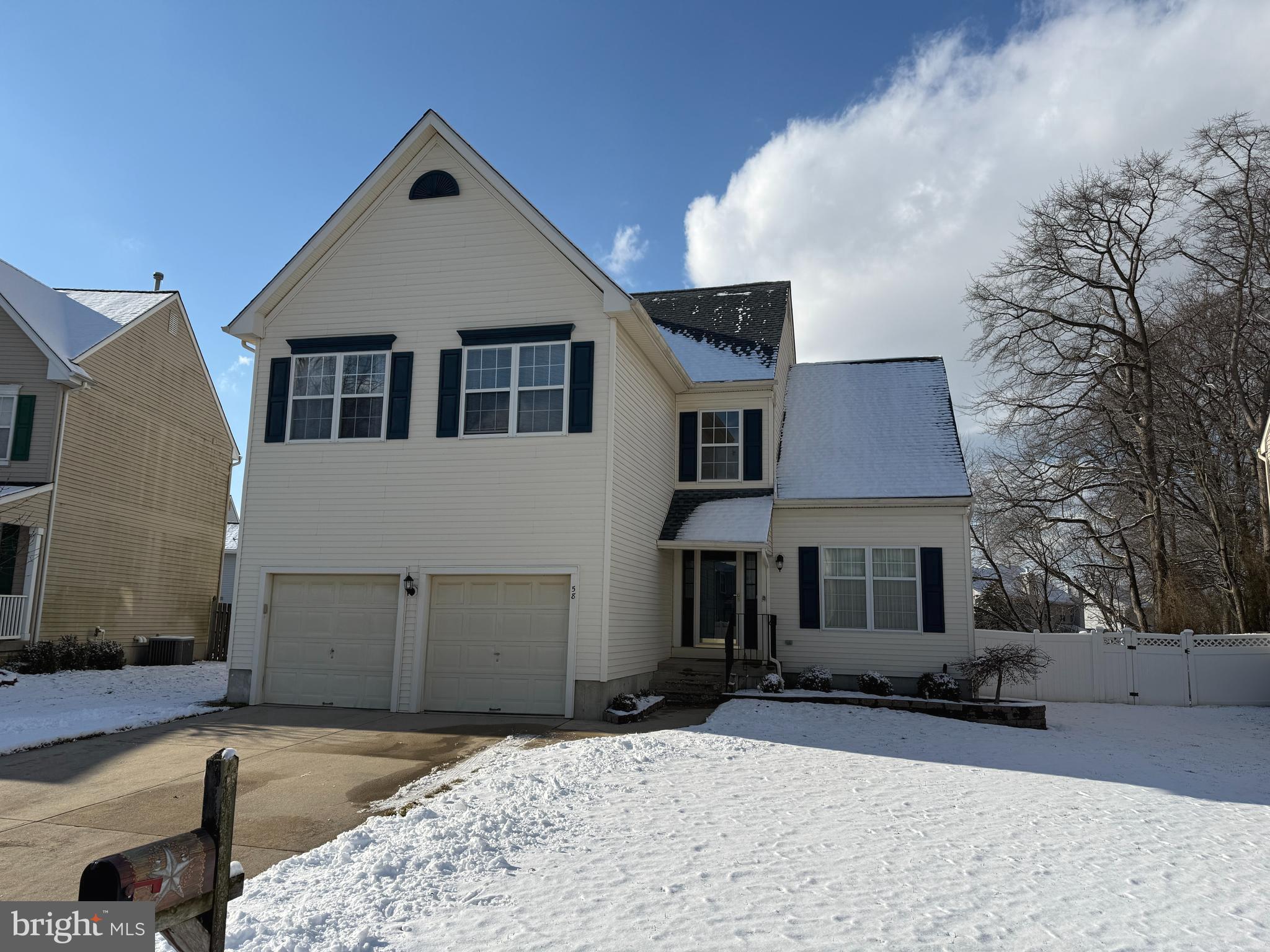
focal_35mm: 24
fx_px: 881
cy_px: 476
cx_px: 635
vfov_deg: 56.8
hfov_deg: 71.6
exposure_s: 1/9091
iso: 80
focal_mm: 6.76
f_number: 1.78
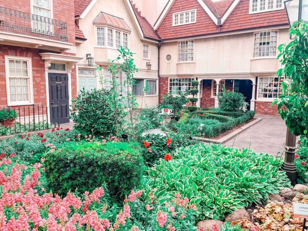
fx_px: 231
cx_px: 154
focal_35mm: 26
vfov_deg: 53.1
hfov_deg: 67.3
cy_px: 116
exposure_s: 1/600
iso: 50
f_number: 1.6
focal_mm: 5.1
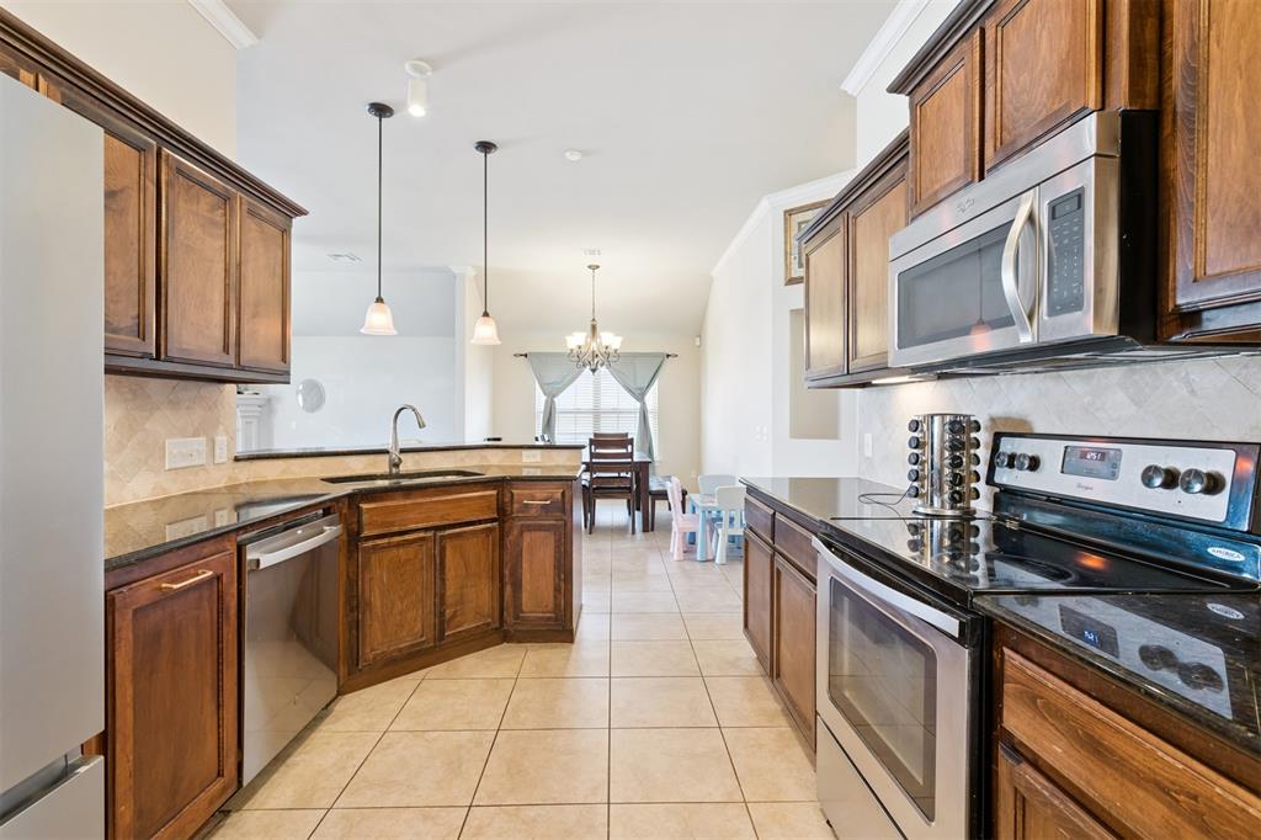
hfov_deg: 96.8
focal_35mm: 16
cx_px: 630
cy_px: 420
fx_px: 560
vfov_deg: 73.7
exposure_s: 1/4
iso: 200
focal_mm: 16
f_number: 7.1
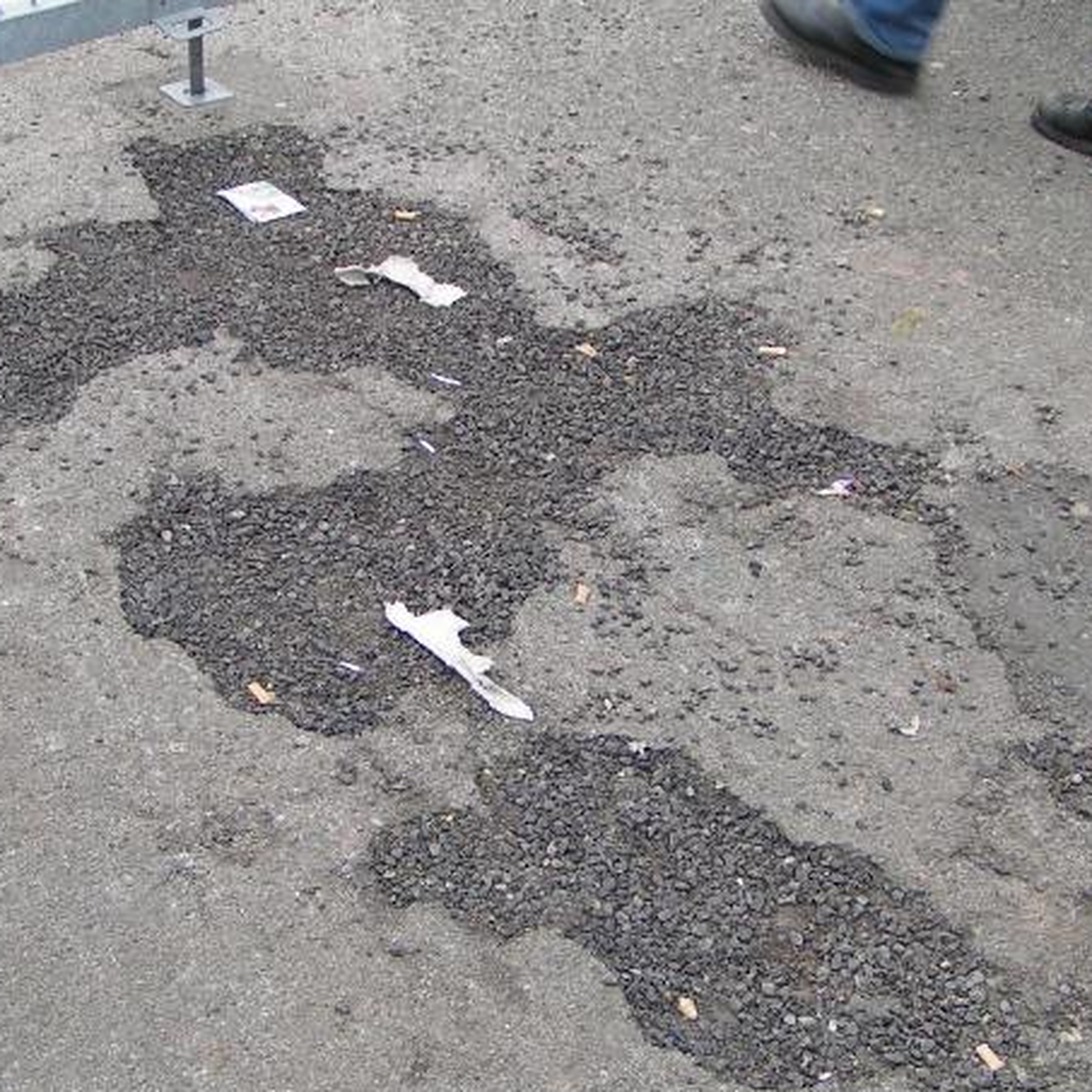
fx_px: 2284
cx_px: 506
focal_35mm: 64
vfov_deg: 26.9
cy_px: 569
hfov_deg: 26.9
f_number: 3.5
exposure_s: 1/80
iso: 50
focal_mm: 6.3
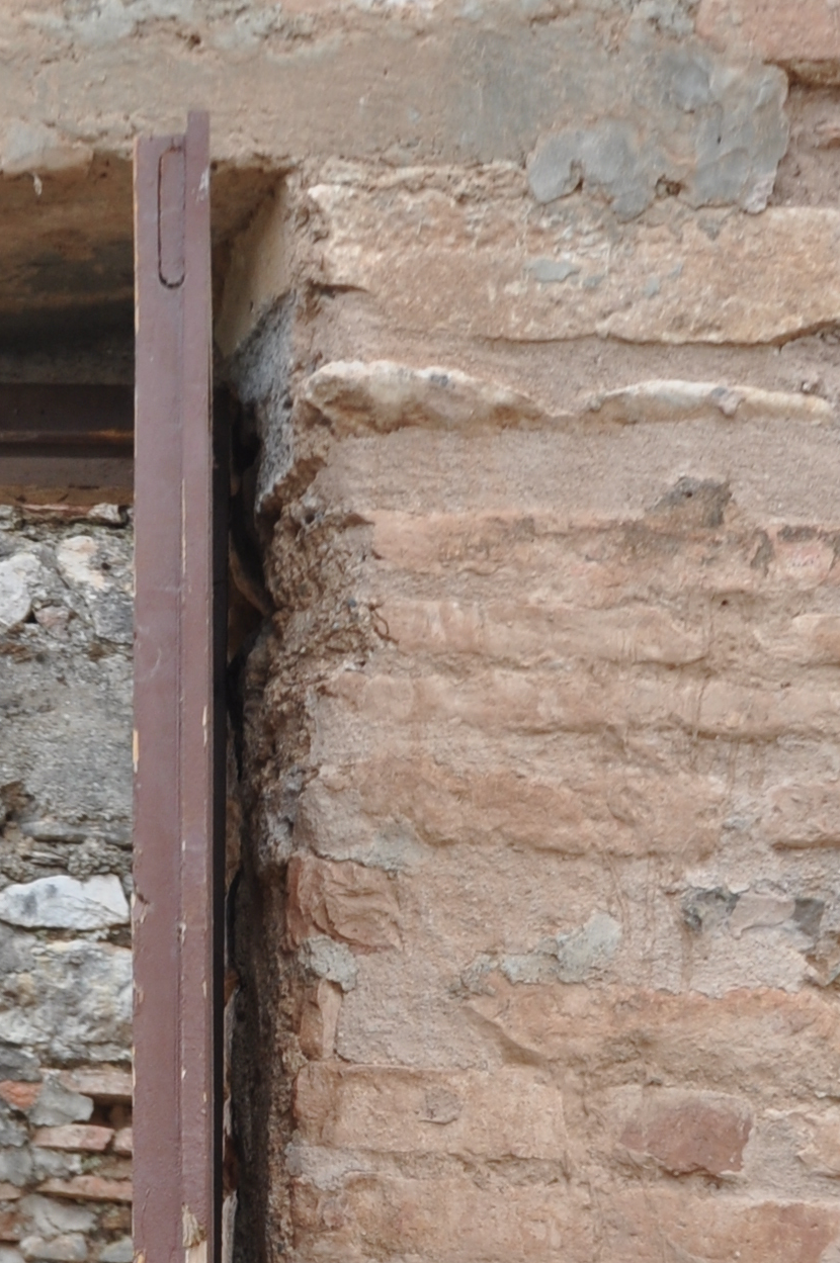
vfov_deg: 9.9
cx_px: -540
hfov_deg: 6.5
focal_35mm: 206
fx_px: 7225
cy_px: 1480
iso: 200
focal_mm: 40
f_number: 7.1
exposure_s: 1/200
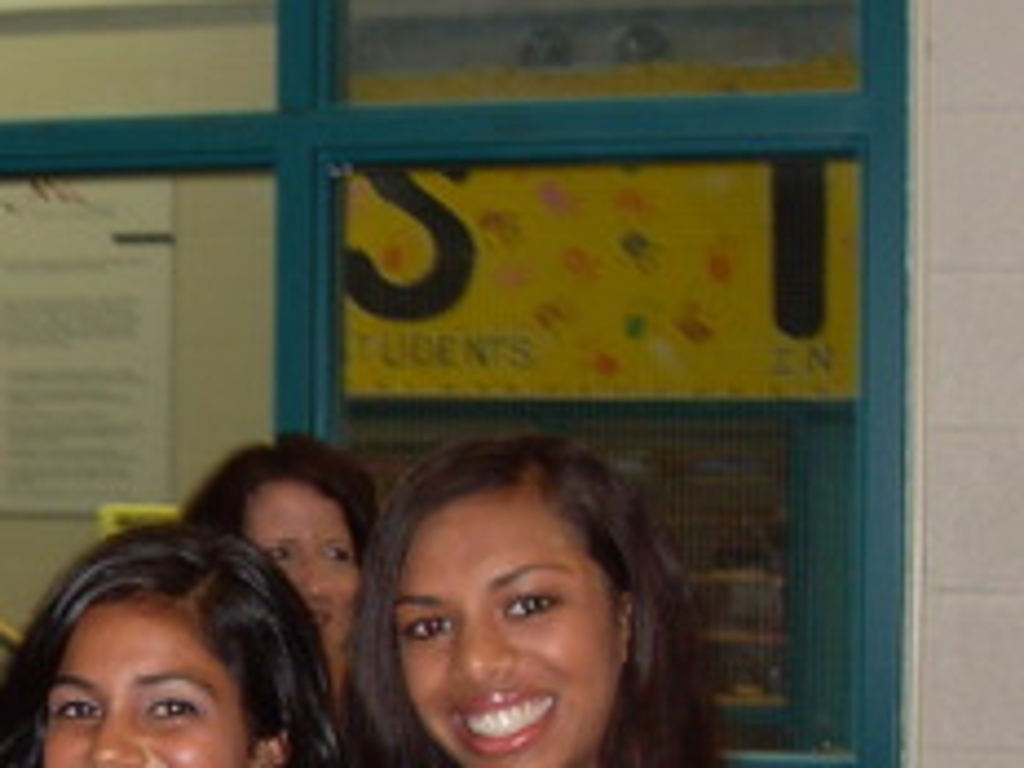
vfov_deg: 14.4
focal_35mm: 102
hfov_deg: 18.8
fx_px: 3017
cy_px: 662
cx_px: 35
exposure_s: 1/45
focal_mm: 6.3
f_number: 2.8
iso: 100
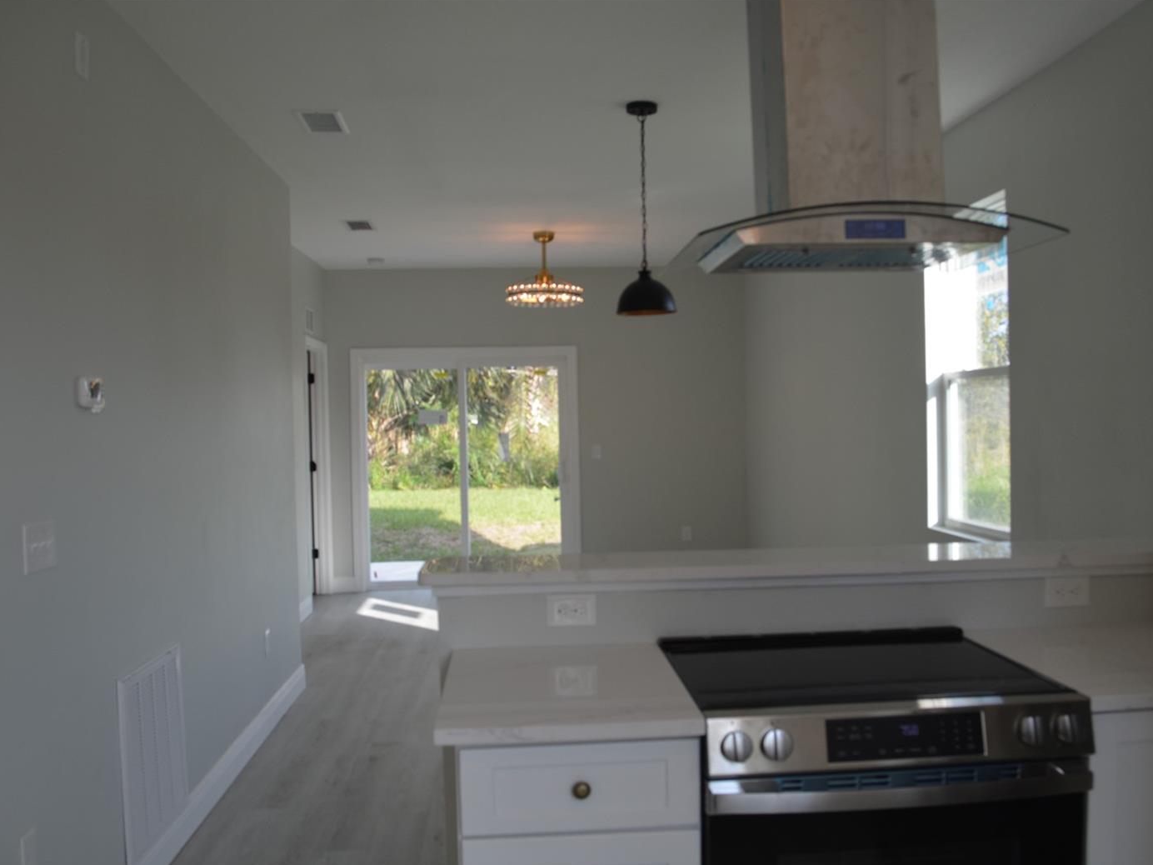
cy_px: 439
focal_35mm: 30
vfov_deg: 46.8
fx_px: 999
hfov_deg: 59.9
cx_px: 611
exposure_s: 1/125
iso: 280
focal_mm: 18
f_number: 5.6
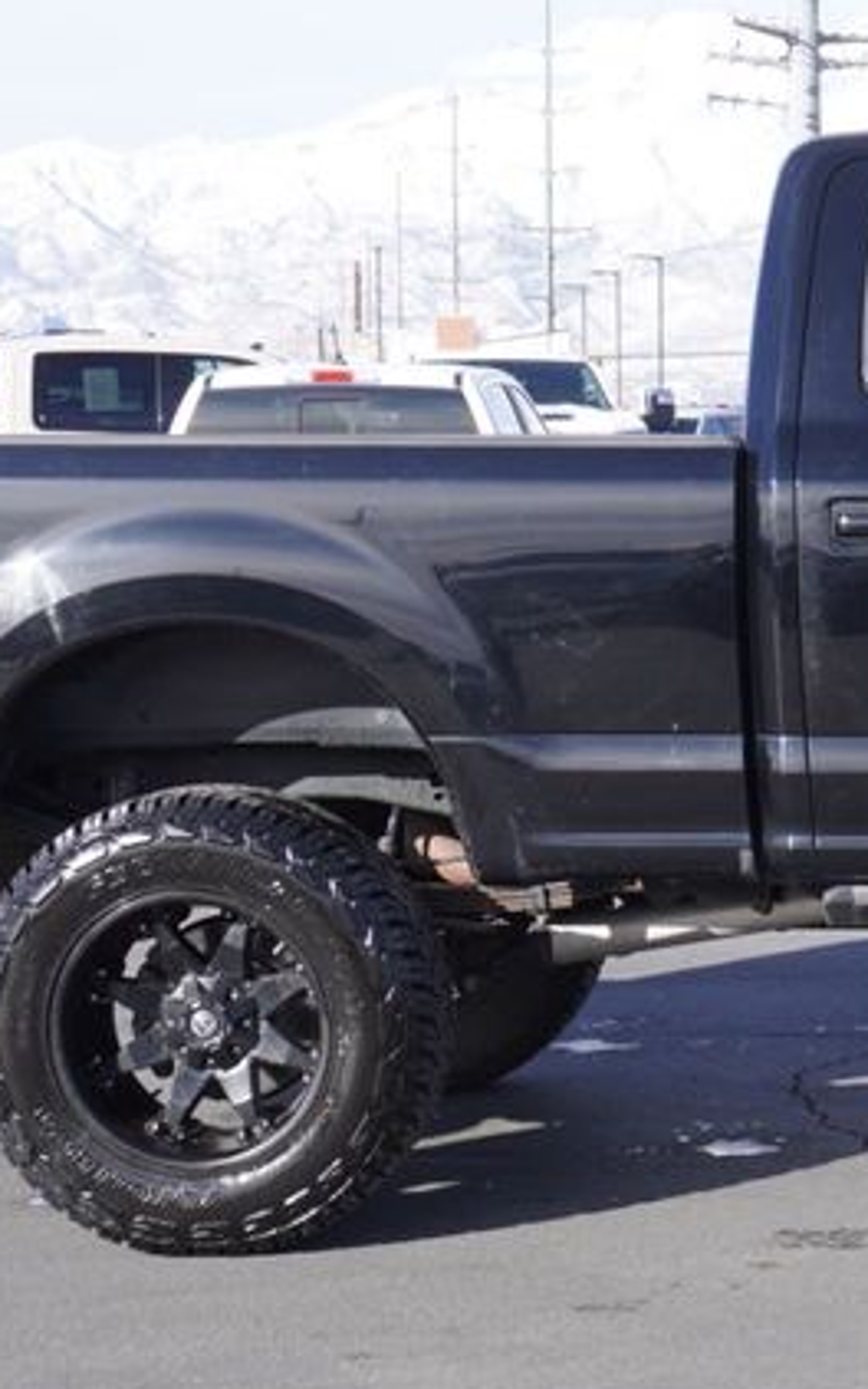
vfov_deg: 20.0
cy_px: 876
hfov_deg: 12.2
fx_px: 3934
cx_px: 1118
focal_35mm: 104
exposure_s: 1/125
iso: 100
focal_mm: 28
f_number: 7.1
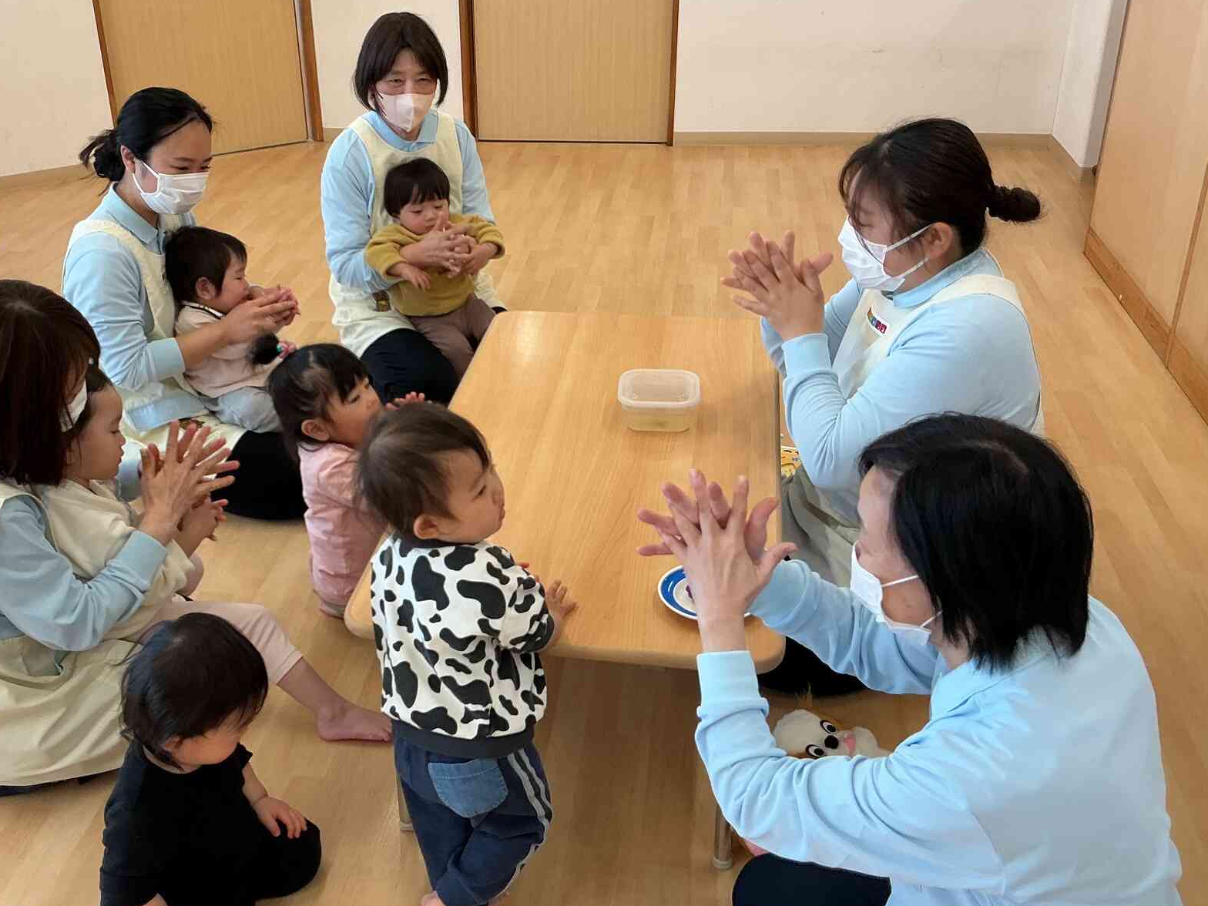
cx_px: 492
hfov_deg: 49.9
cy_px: 446
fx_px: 1291
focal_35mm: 37
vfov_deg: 38.7
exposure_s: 1/100
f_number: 1.8
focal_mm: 3
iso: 40
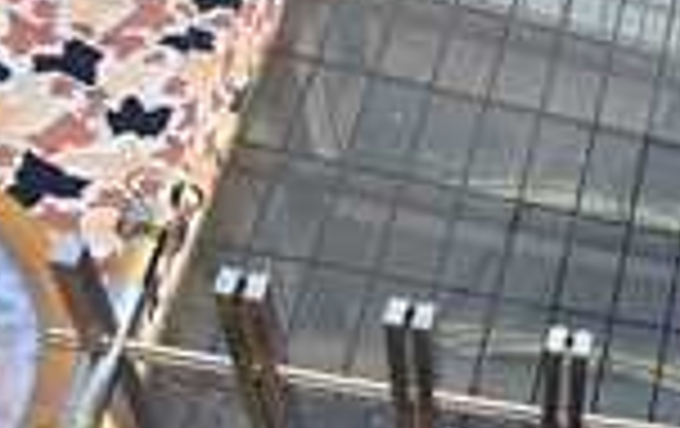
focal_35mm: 69
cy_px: 462
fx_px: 1281
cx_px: 1225
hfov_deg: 20.7
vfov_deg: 18.3
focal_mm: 16
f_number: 5
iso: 100
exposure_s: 1/800
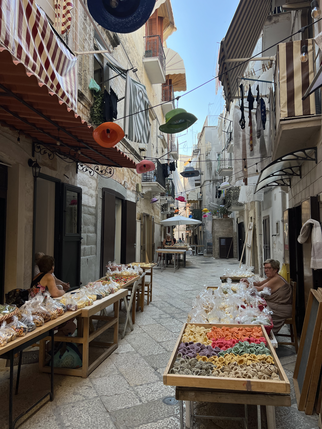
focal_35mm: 26
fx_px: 322
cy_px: 214
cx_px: 161
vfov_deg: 67.3
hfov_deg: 53.1
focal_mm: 5.7
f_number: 1.5
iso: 50
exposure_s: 1/917
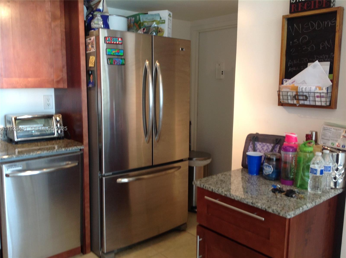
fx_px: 349
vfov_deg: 40.6
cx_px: 173
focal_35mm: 35
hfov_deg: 52.7
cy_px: 129
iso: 64
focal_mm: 4.28
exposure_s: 1/15
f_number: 2.4
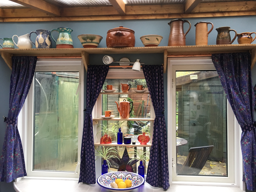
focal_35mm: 29
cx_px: 128
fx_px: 214
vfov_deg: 48.2
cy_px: 96
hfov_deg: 61.7
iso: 64
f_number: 2.2
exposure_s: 1/33
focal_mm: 4.15
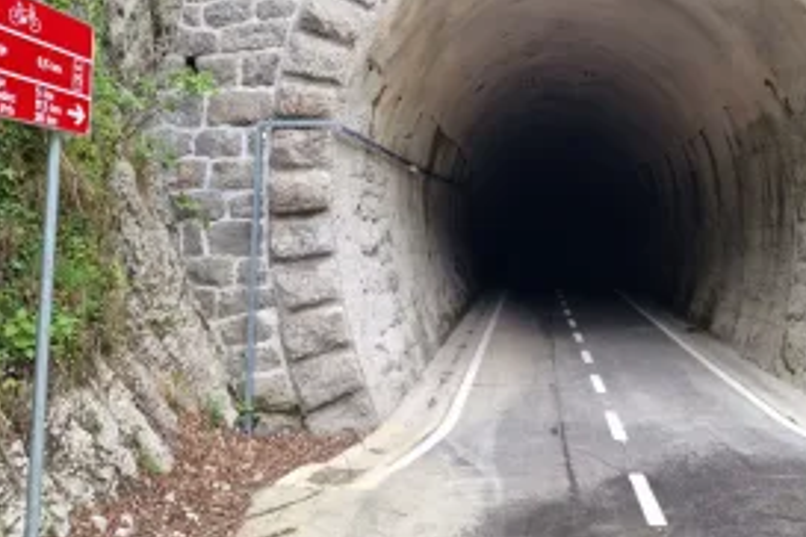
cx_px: 449
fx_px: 784
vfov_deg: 36.5
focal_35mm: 35
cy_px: 106
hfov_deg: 54.3
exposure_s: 1/216
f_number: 1.8
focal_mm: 6.4
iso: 50
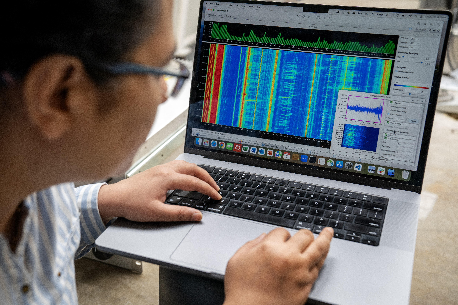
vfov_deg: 31.9
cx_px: 229
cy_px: 152
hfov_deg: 46.4
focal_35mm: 42
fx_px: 534
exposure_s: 1/60
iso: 1250
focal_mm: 42
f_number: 4.5
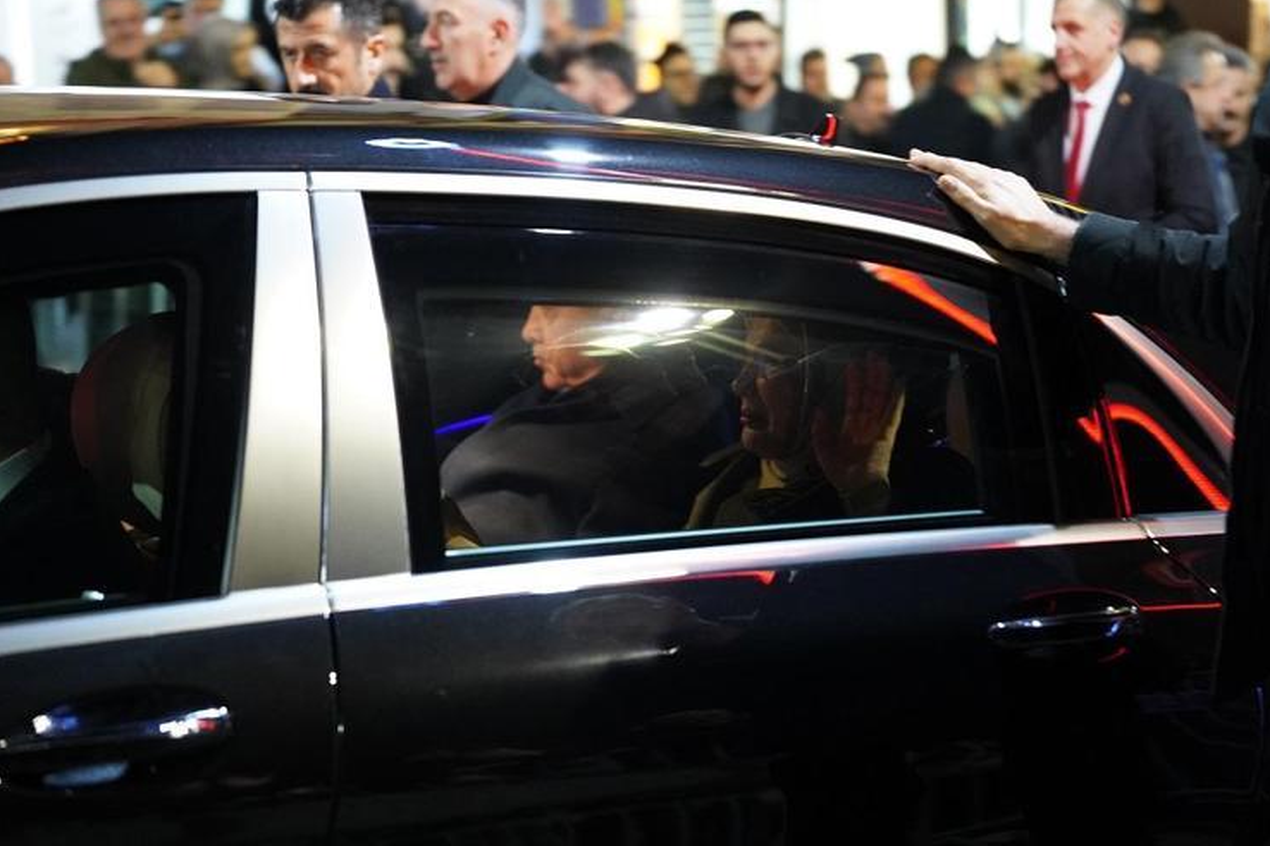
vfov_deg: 18.7
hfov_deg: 27.7
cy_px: 434
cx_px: 618
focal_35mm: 73
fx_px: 2575
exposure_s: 1/80
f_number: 2.8
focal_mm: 70
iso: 8000
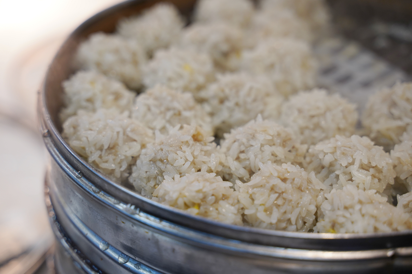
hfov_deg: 27.0
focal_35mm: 75
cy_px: 137
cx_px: 206
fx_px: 858
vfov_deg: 18.2
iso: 500
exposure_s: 1/80
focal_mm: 75
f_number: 4
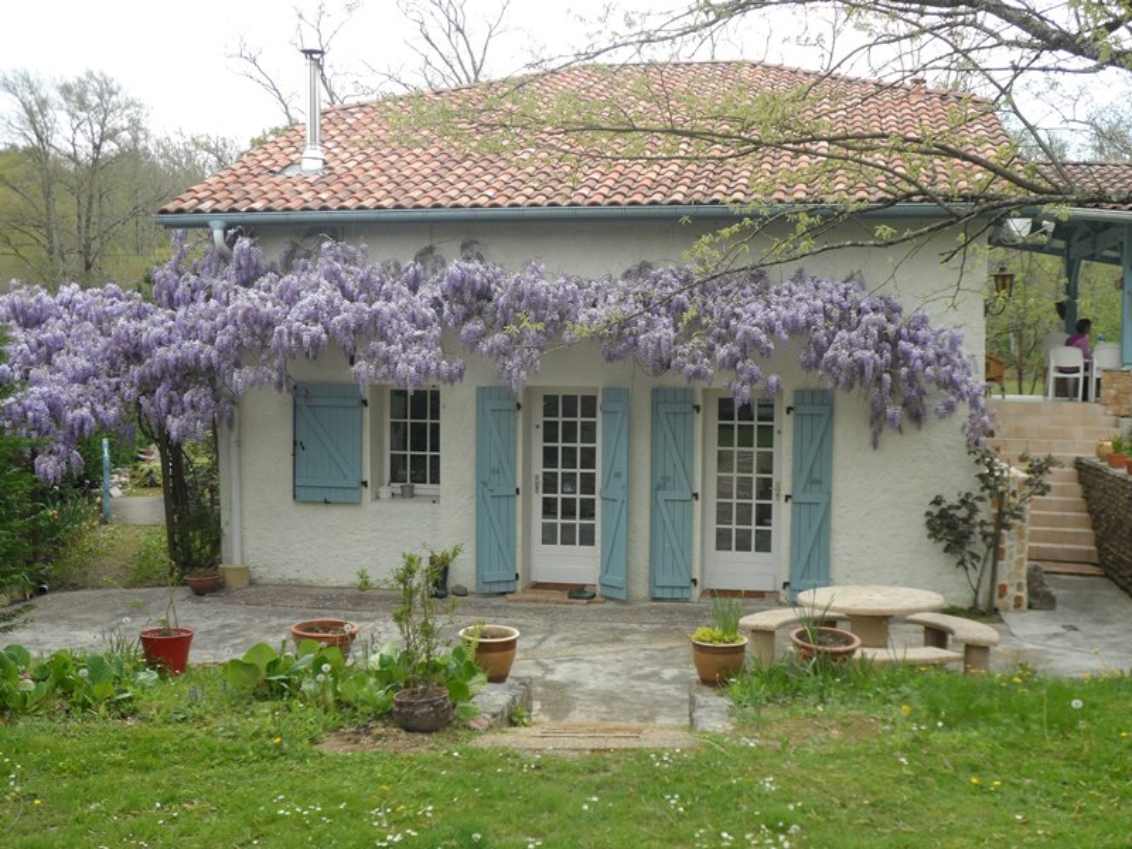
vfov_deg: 32.9
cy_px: 424
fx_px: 1439
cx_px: 566
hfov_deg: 42.9
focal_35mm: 44
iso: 80
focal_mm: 8
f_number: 3.9
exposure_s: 1/90
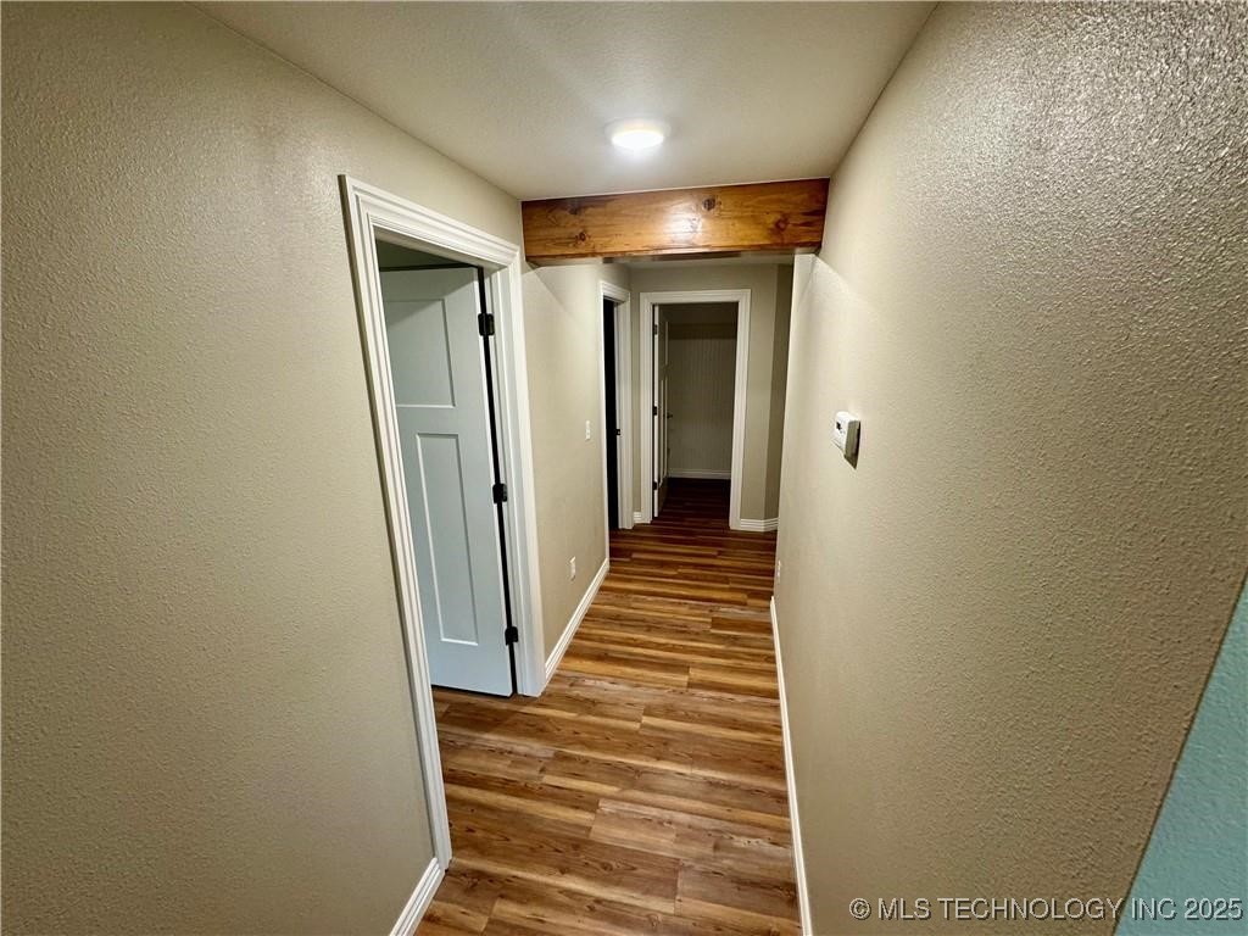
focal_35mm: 14
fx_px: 505
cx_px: 624
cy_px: 468
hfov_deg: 102.1
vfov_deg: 85.7
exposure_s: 1/60
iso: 200
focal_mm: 2.22
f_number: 2.2
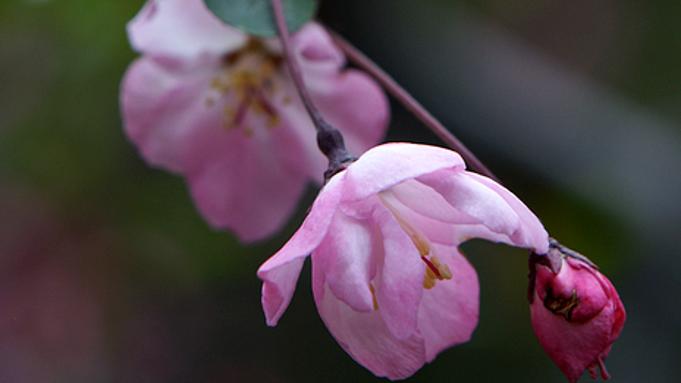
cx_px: 341
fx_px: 5775
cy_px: -94
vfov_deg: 3.8
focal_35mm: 320
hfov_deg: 6.7
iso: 100
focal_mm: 135
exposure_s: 1/40
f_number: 6.3
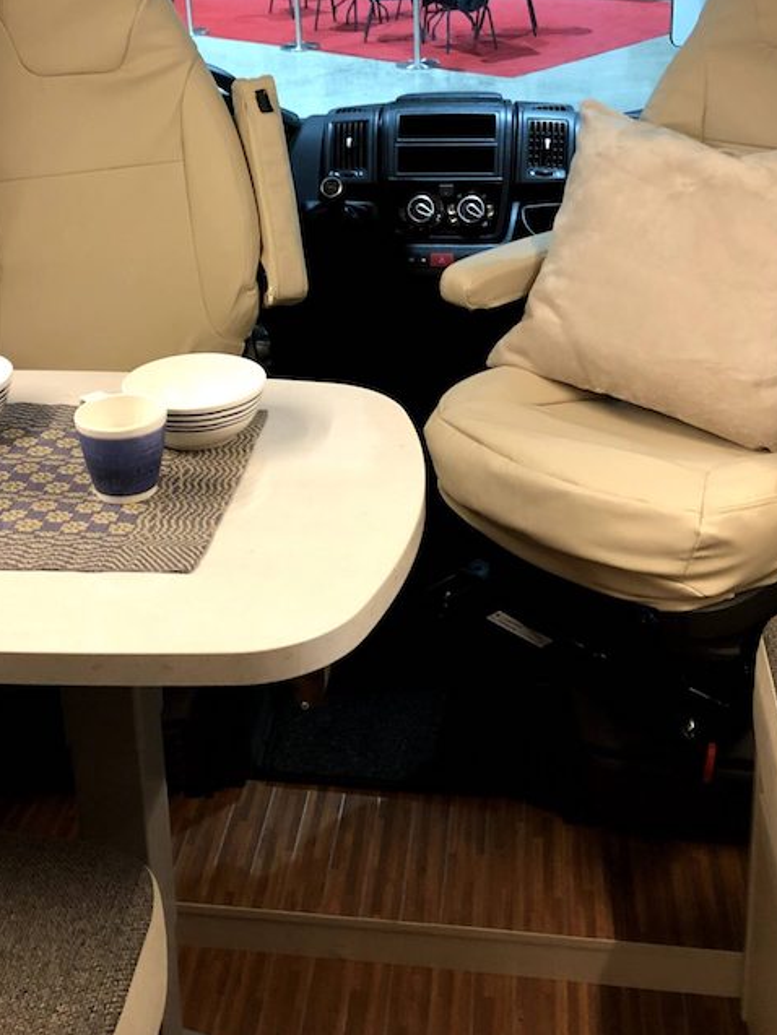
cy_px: 271
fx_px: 1346
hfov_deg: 32.1
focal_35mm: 45
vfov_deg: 41.0
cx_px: 302
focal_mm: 3.99
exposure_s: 1/17
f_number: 1.8
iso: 64
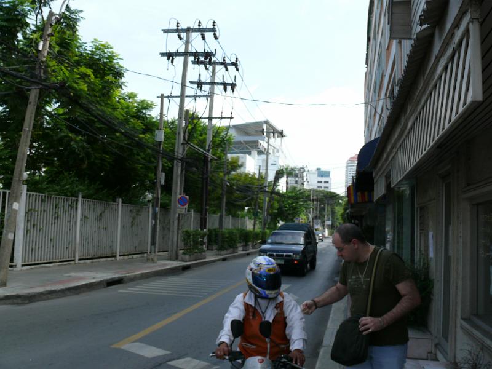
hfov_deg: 52.6
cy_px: 184
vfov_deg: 40.7
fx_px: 497
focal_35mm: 35
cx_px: 246
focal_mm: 7.4
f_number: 5
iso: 100
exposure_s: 1/250
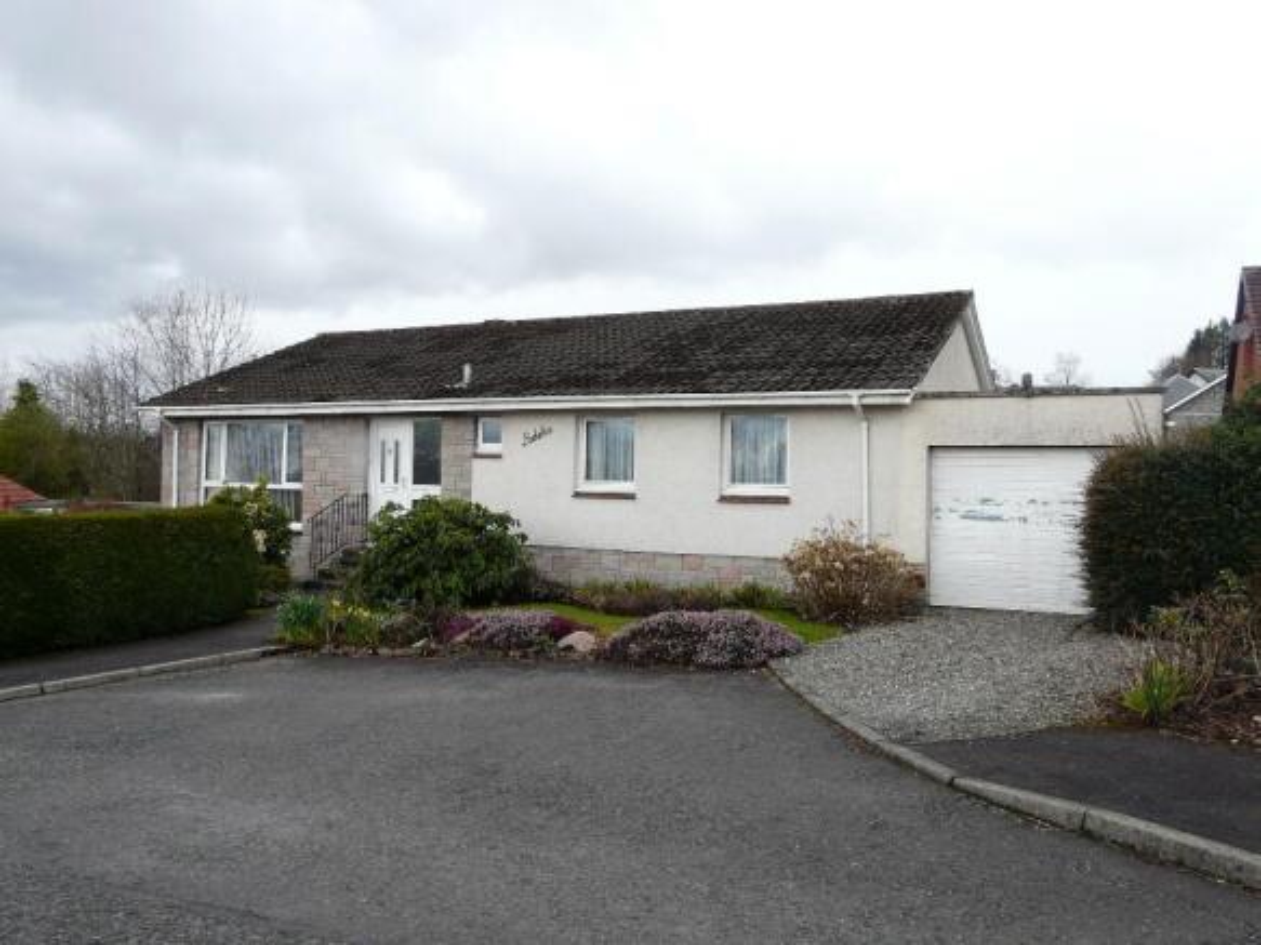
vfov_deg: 49.7
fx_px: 1020
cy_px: 472
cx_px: 630
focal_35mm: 28
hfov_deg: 63.5
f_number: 5
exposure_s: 1/200
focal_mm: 4.6
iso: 100
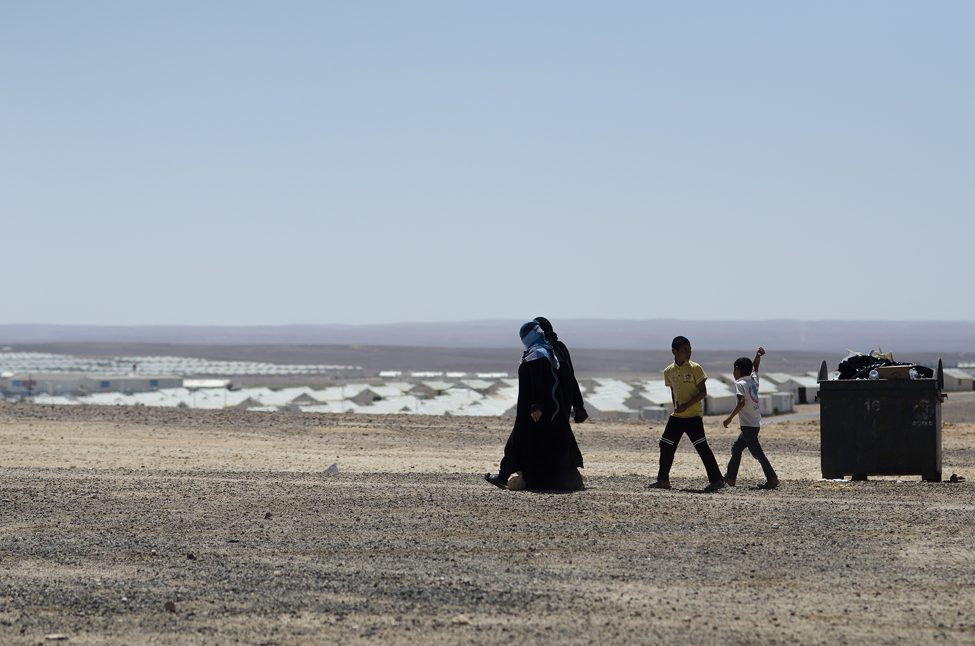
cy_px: 323
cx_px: 488
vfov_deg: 10.7
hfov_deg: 16.1
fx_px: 3446
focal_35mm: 128
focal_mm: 85
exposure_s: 1/8000
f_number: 2.8
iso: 100
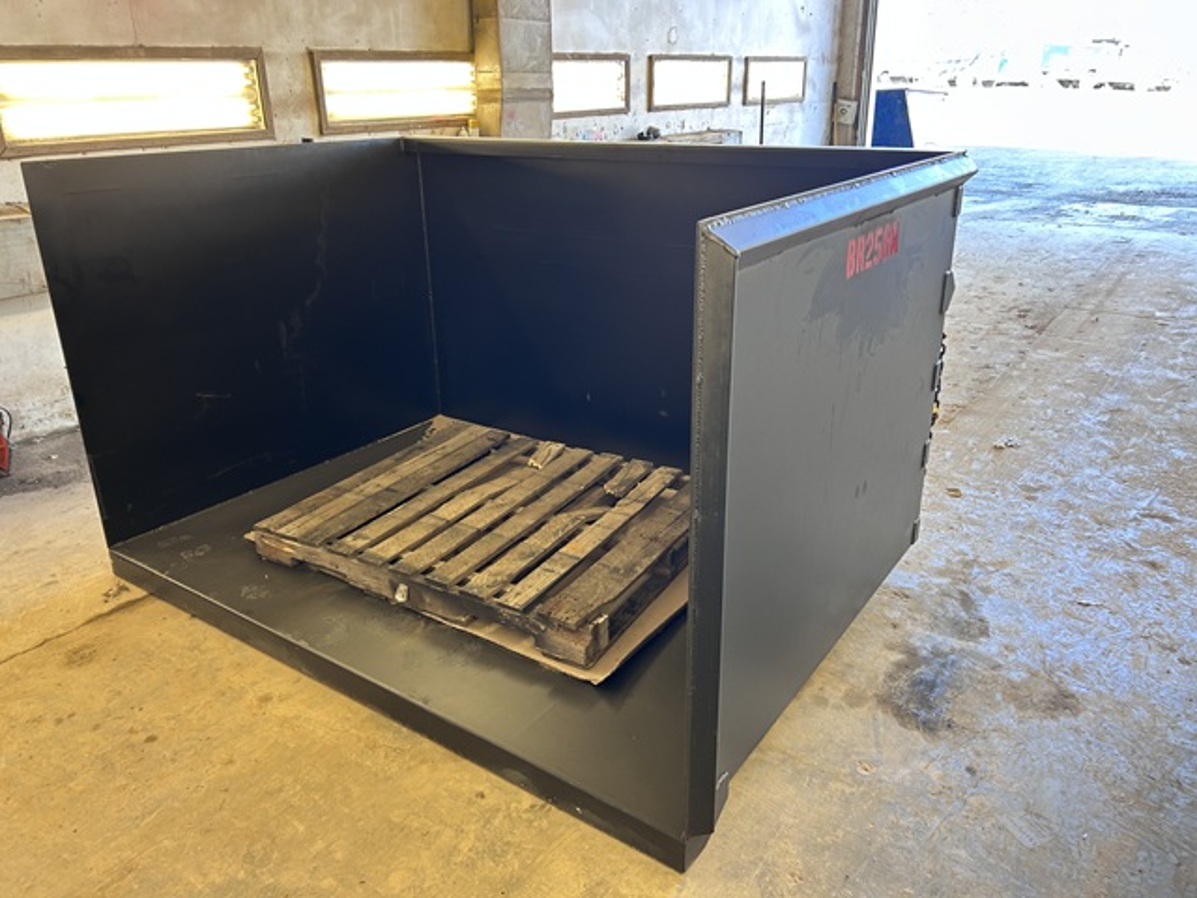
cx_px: 598
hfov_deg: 67.3
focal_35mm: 26
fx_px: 899
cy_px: 449
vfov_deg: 53.1
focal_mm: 5.7
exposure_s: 1/68
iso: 64
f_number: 1.5
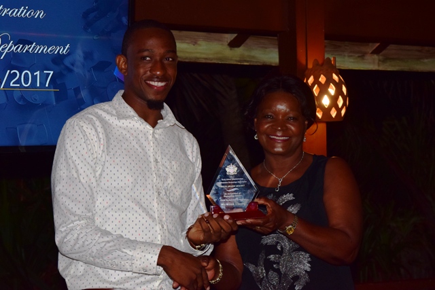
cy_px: 145
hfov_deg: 24.6
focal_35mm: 82
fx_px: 997
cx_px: 218
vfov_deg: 16.6
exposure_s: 1/200
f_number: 5.6
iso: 800
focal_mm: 55
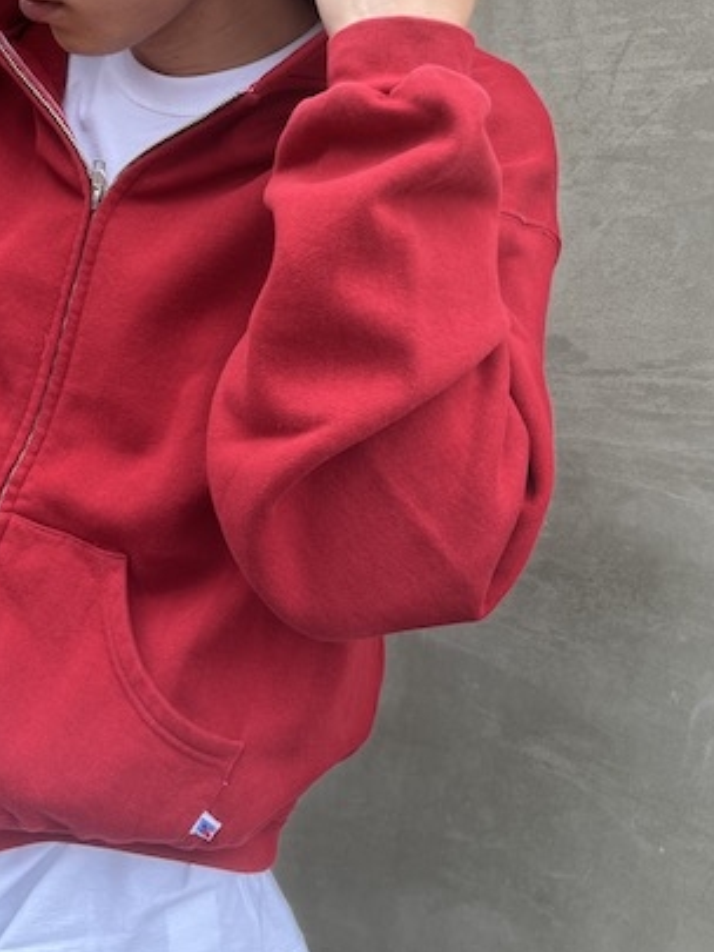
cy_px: 282
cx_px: 251
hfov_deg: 32.0
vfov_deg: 41.3
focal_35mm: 45
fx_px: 1237
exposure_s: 1/158
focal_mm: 5.1
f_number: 1.6
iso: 50
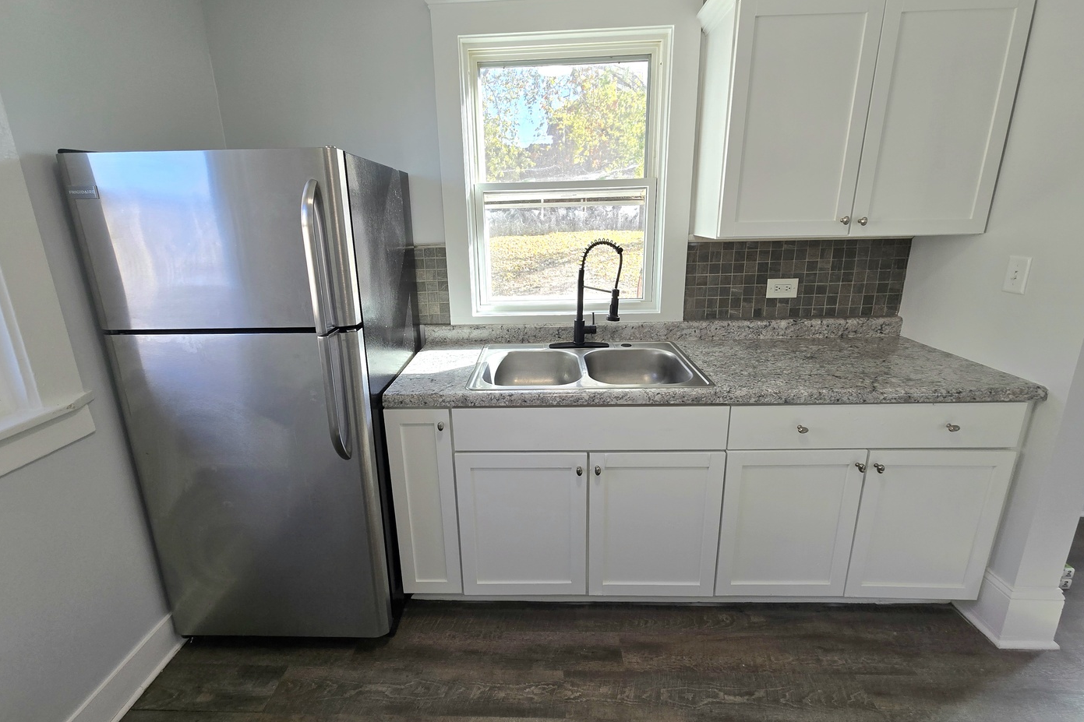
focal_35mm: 14
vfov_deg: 81.0
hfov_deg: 104.3
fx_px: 421
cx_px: 533
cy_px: 326
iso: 50
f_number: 2.2
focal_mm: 2.2
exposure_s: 1/143
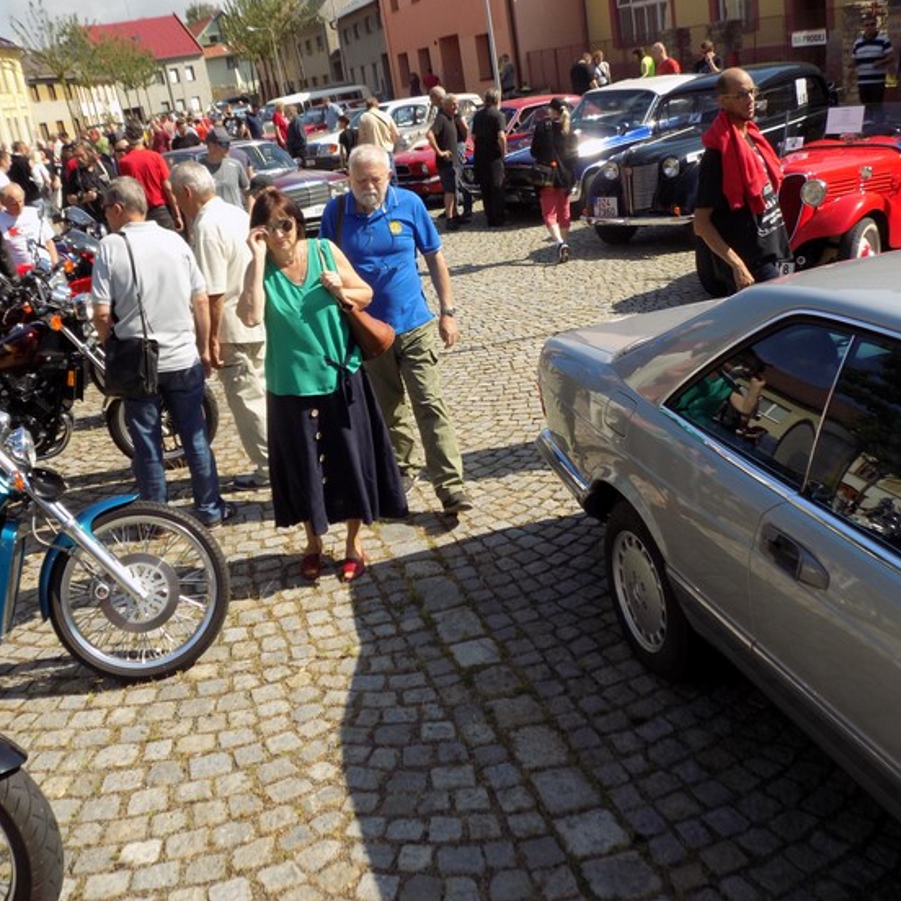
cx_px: 406
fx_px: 1060
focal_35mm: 36
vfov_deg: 46.0
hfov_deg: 46.0
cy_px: 449
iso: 80
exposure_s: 1/800
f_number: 3.3
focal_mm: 5.3
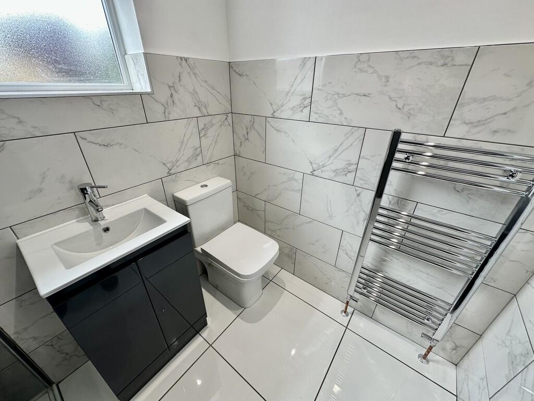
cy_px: 200
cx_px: 267
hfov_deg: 102.1
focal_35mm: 14
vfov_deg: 85.7
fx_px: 216
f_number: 2.2
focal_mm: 2.22
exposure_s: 1/100
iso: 64
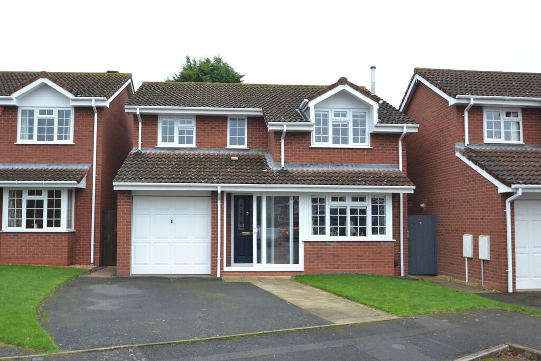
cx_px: 270
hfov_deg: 59.5
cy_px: 180
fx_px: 473
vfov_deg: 41.7
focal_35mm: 32
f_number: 5
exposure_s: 1/100
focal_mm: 21
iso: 400
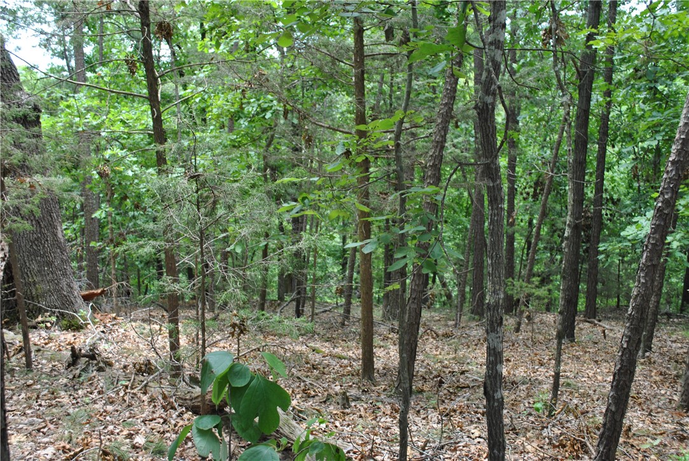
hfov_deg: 49.5
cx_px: 344
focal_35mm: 39
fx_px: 747
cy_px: 230
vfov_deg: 34.3
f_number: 5.6
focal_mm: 26
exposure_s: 1/125
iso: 200
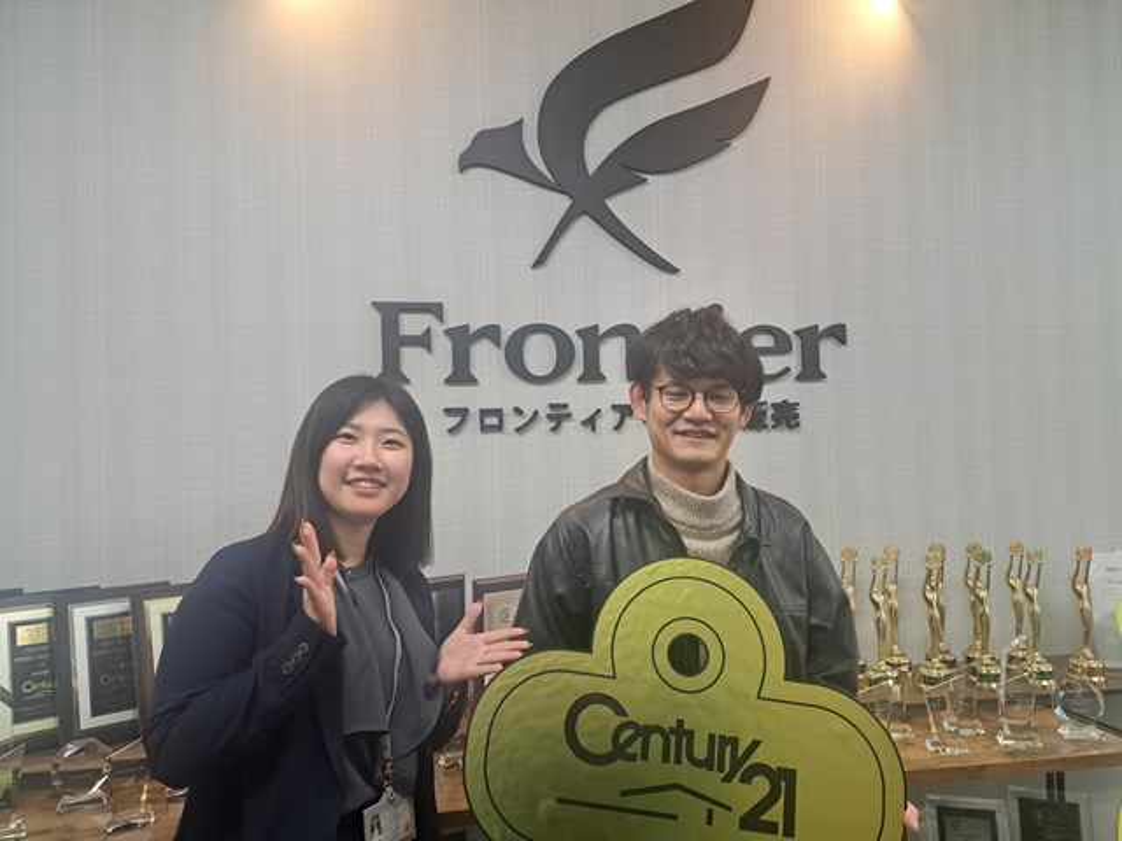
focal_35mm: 24
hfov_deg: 71.6
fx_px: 778
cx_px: 561
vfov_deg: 56.8
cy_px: 420
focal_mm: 5.23
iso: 100
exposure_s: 1/50
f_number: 1.8
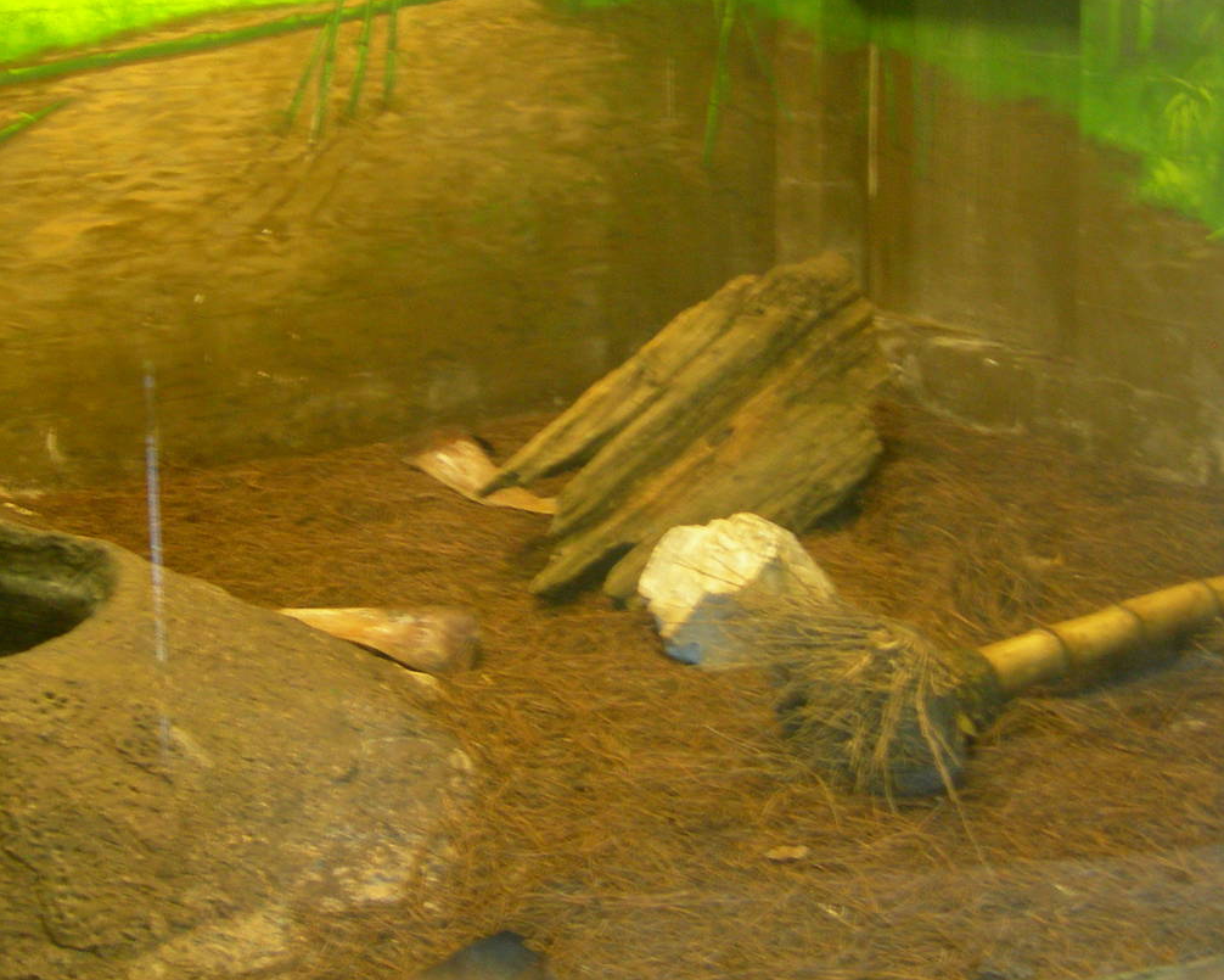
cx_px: 563
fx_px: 2138
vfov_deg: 25.7
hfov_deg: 31.9
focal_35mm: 59
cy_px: 329
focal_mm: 7.8
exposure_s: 1/3.3
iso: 200
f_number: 2.8
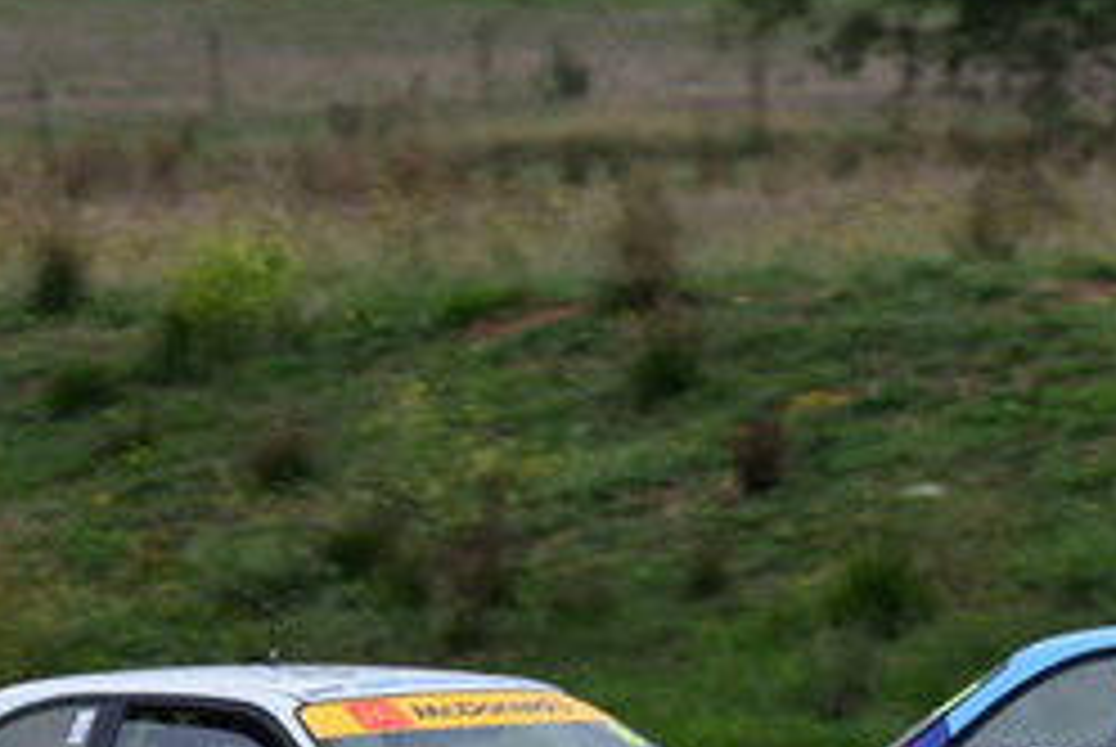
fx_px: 71973
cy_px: 526
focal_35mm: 2319
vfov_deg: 0.6
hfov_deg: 0.9
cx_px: 90
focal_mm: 480
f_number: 13
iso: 640
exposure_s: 1/640
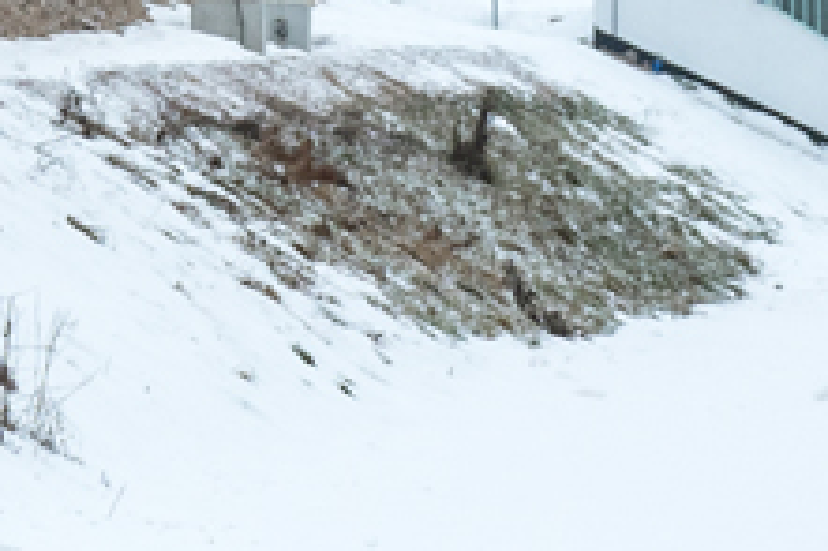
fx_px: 17489
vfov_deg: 1.8
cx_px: -877
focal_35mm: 761
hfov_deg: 2.7
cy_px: -1048
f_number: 9
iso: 250
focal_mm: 70
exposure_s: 1/500
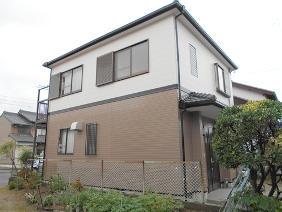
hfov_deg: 67.3
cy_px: 106
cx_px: 141
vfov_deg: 53.1
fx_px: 212
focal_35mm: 26
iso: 80
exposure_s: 1/320
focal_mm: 4.6
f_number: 3.2
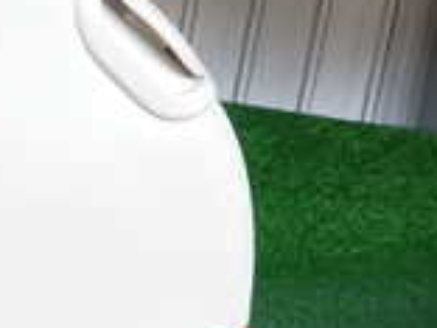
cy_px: 457
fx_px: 1212
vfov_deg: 14.6
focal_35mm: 96
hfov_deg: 19.2
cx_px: -98
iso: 100
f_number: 2
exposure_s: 1/160
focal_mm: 4.5
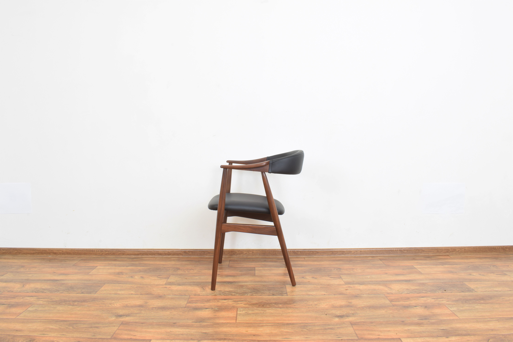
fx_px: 427
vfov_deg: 43.6
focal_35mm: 30
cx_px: 256
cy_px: 171
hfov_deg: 61.9
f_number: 22
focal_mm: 20
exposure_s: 5
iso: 100
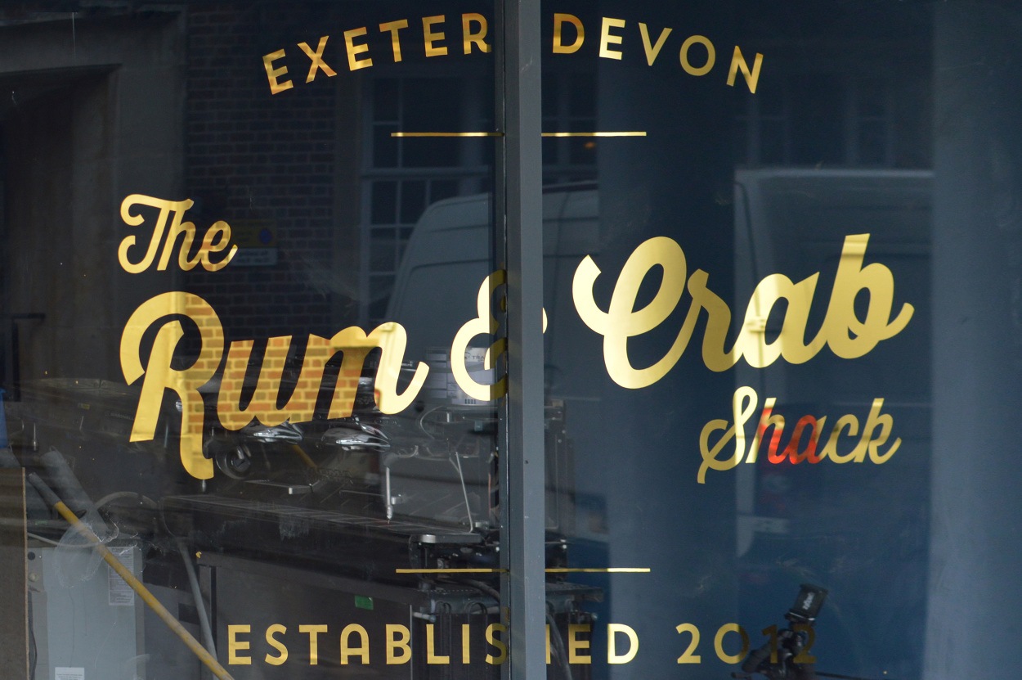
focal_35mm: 52
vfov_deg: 25.7
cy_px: 340
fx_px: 1489
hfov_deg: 37.9
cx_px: 511
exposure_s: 1/100
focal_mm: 35
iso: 400
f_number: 4
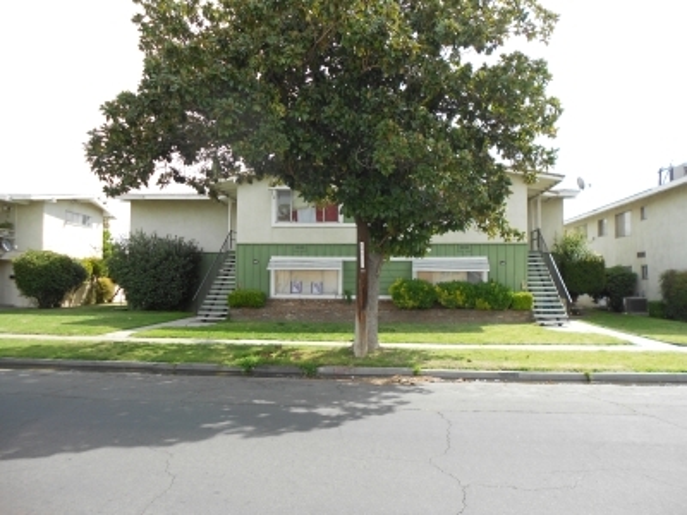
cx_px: 344
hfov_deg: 67.3
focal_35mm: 26
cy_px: 258
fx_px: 516
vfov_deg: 53.1
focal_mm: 4.6
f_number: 3.2
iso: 80
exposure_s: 1/400
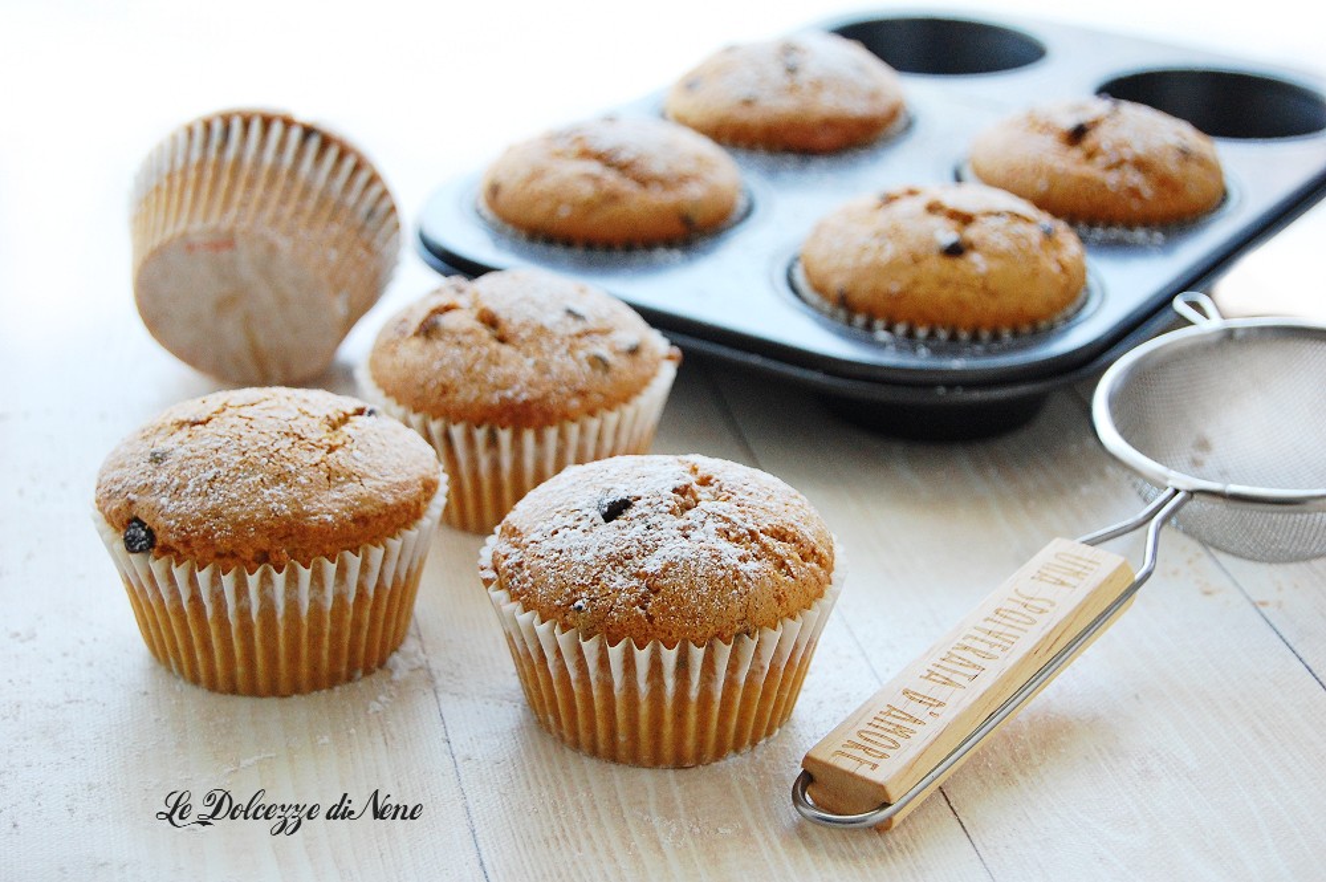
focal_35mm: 72
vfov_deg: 18.9
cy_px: 441
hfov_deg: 28.1
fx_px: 2650
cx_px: 663
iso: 800
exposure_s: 1/30
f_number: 5.6
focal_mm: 48
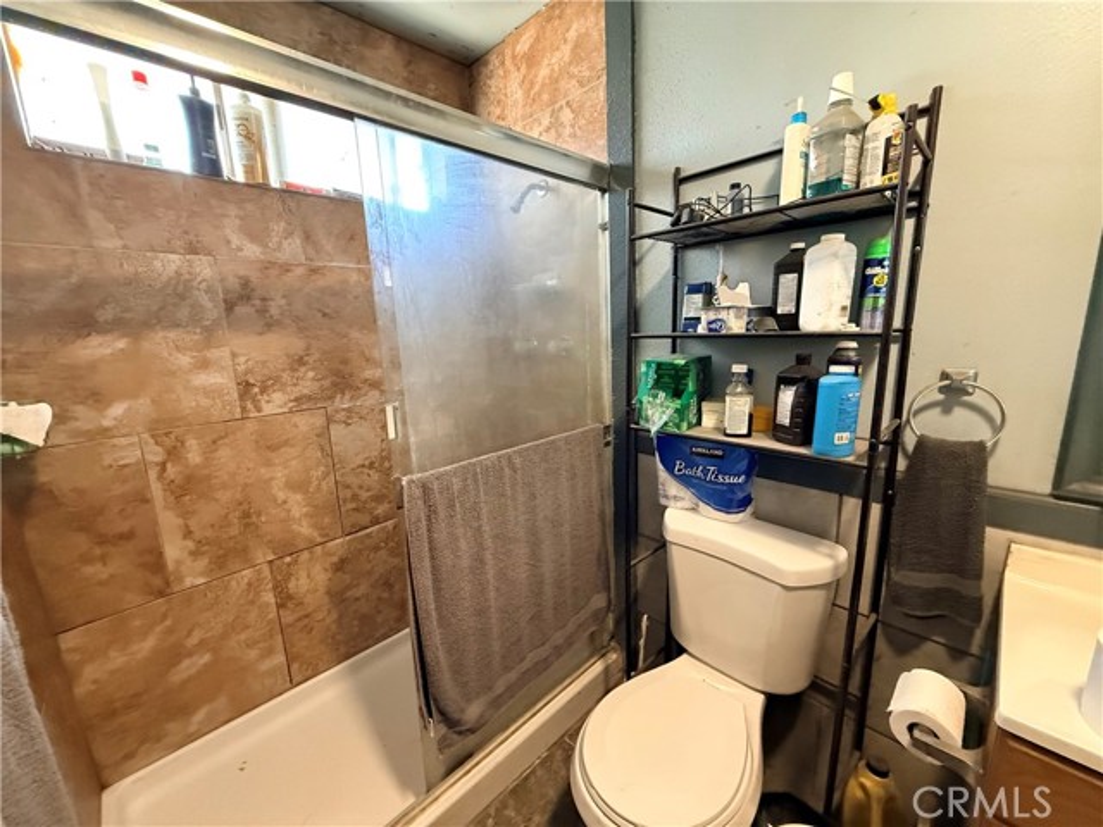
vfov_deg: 85.7
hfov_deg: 102.1
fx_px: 446
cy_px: 414
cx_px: 552
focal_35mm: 14
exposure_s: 1/60
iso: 800
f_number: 2.2
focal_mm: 2.22
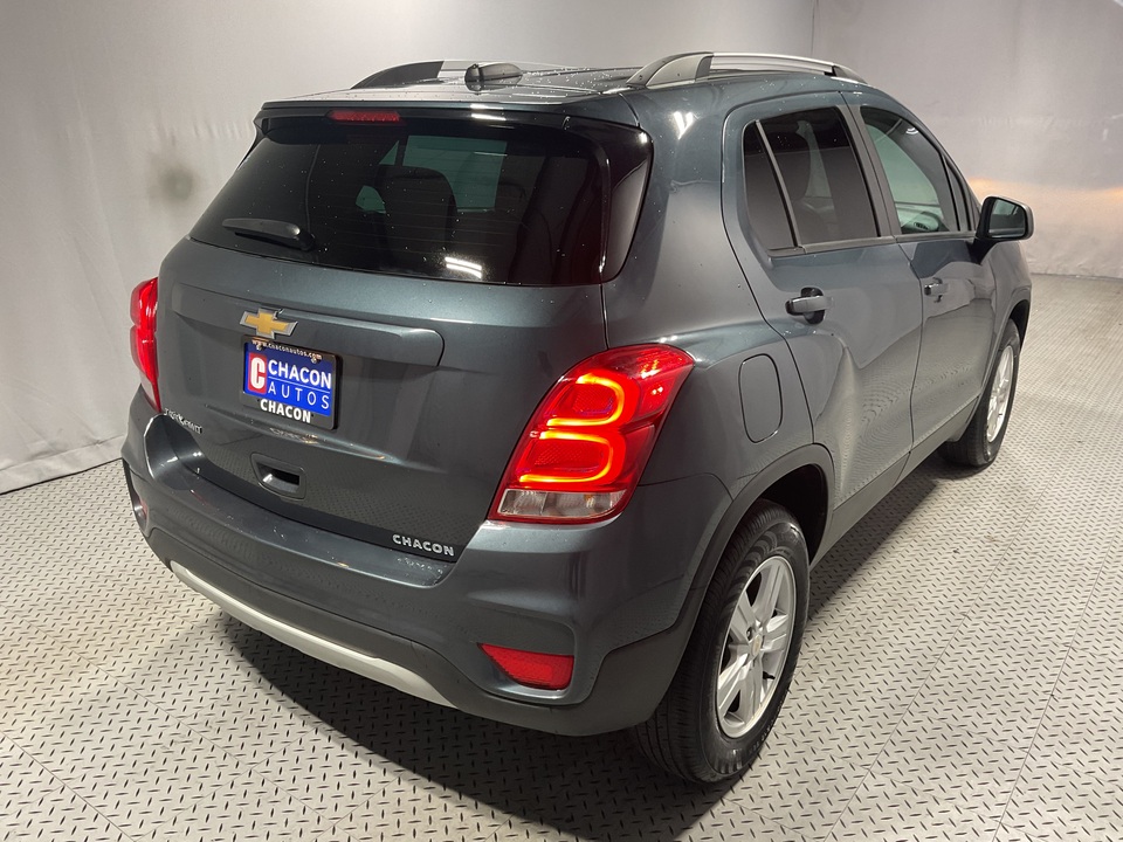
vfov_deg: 48.2
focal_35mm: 29
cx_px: 562
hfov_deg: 61.7
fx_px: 941
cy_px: 421
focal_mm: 3
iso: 80
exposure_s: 1/60
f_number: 1.8
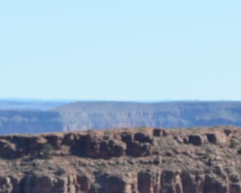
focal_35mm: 376
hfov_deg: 5.1
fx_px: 2681
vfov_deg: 4.1
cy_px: 421
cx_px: 406
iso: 125
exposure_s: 1/250
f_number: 8
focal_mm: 40
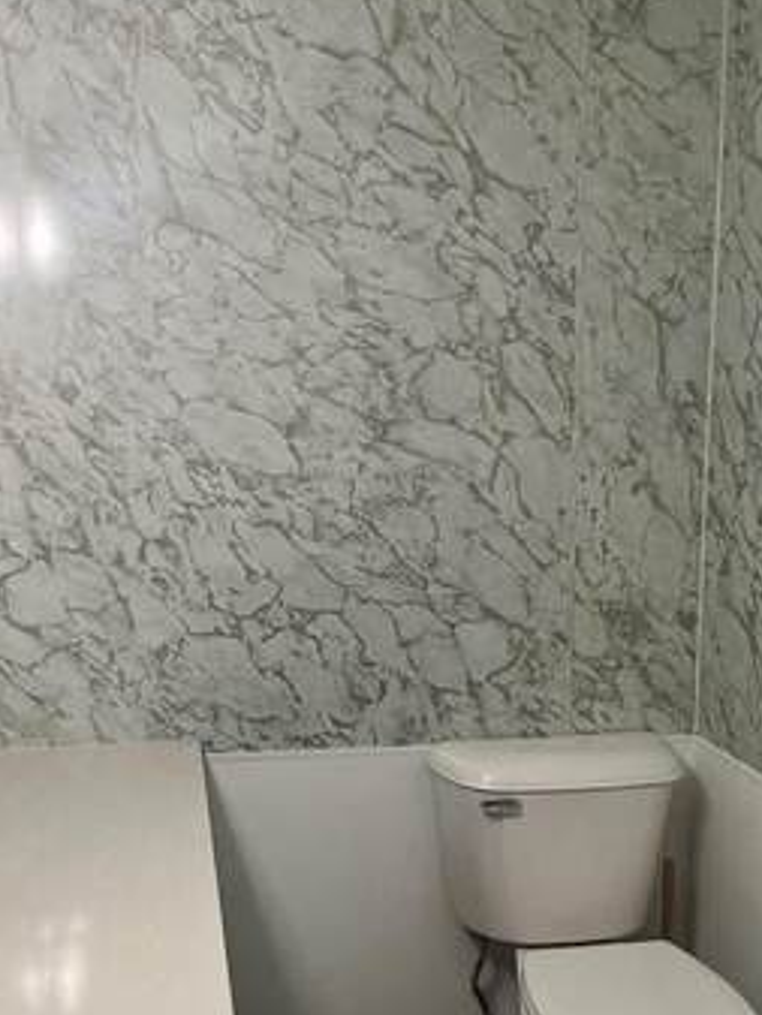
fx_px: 1085
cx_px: 286
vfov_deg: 49.9
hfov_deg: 38.4
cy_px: 587
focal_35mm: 37
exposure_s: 1/60
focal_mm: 1.57
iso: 200
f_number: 1.8
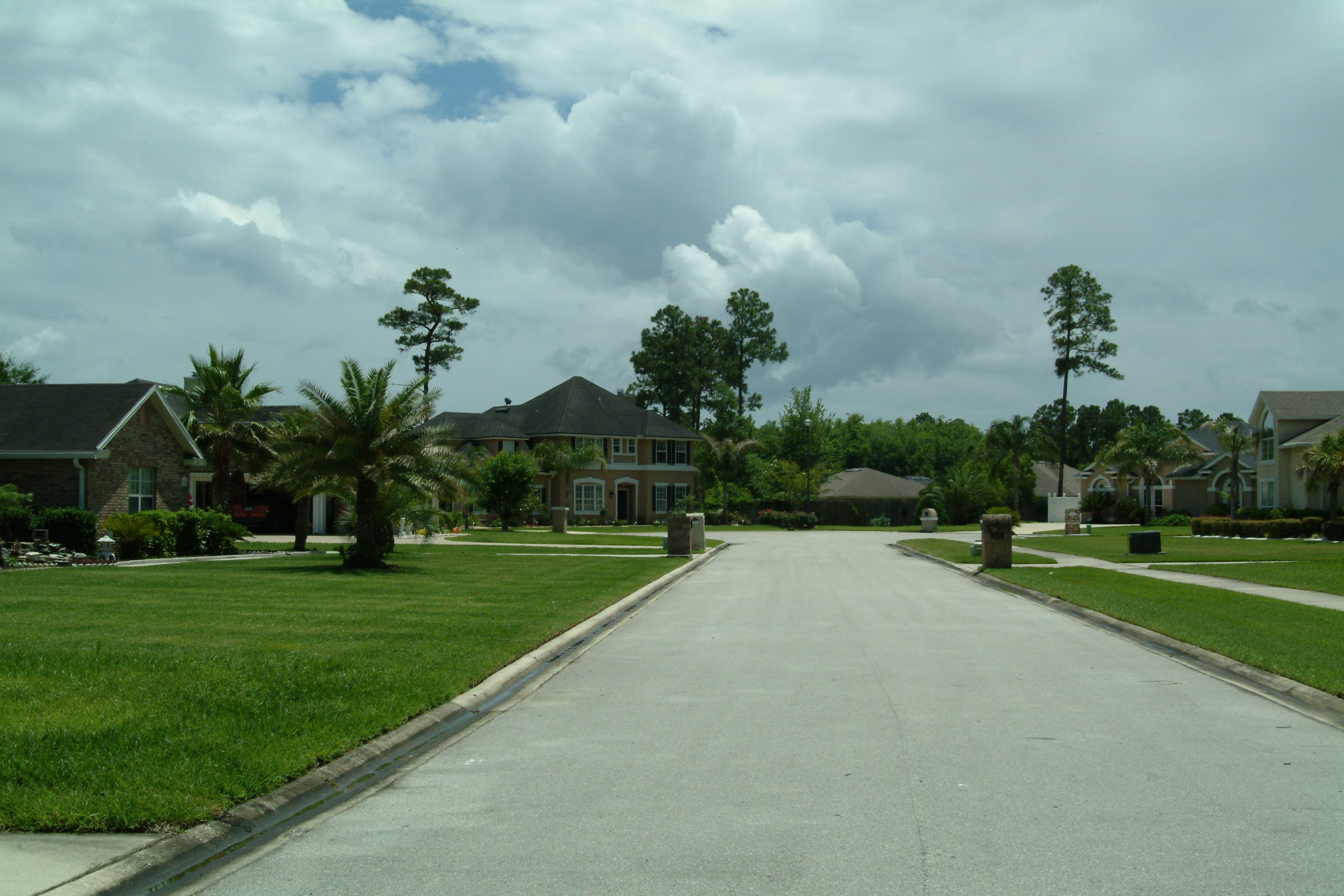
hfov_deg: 46.4
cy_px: 448
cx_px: 672
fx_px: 1568
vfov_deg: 31.9
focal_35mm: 42
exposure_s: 1/750
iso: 400
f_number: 13
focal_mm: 28
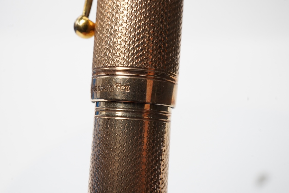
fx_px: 361
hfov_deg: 43.6
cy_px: 96
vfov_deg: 29.9
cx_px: 144
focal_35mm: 45
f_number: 22
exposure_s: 1/100
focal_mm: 30
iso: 640
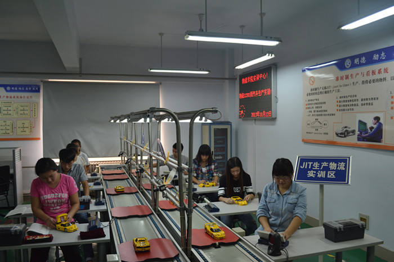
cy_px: 131
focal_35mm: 30
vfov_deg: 43.6
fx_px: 328
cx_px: 197
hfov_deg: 62.0
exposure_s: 1/60
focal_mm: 20
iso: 320
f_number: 5.6
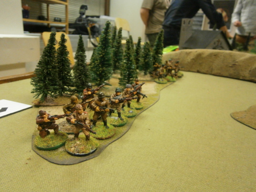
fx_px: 192
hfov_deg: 67.3
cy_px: 96
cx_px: 128
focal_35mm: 26
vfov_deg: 53.1
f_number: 2.8
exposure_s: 1/40
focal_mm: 4.7
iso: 400
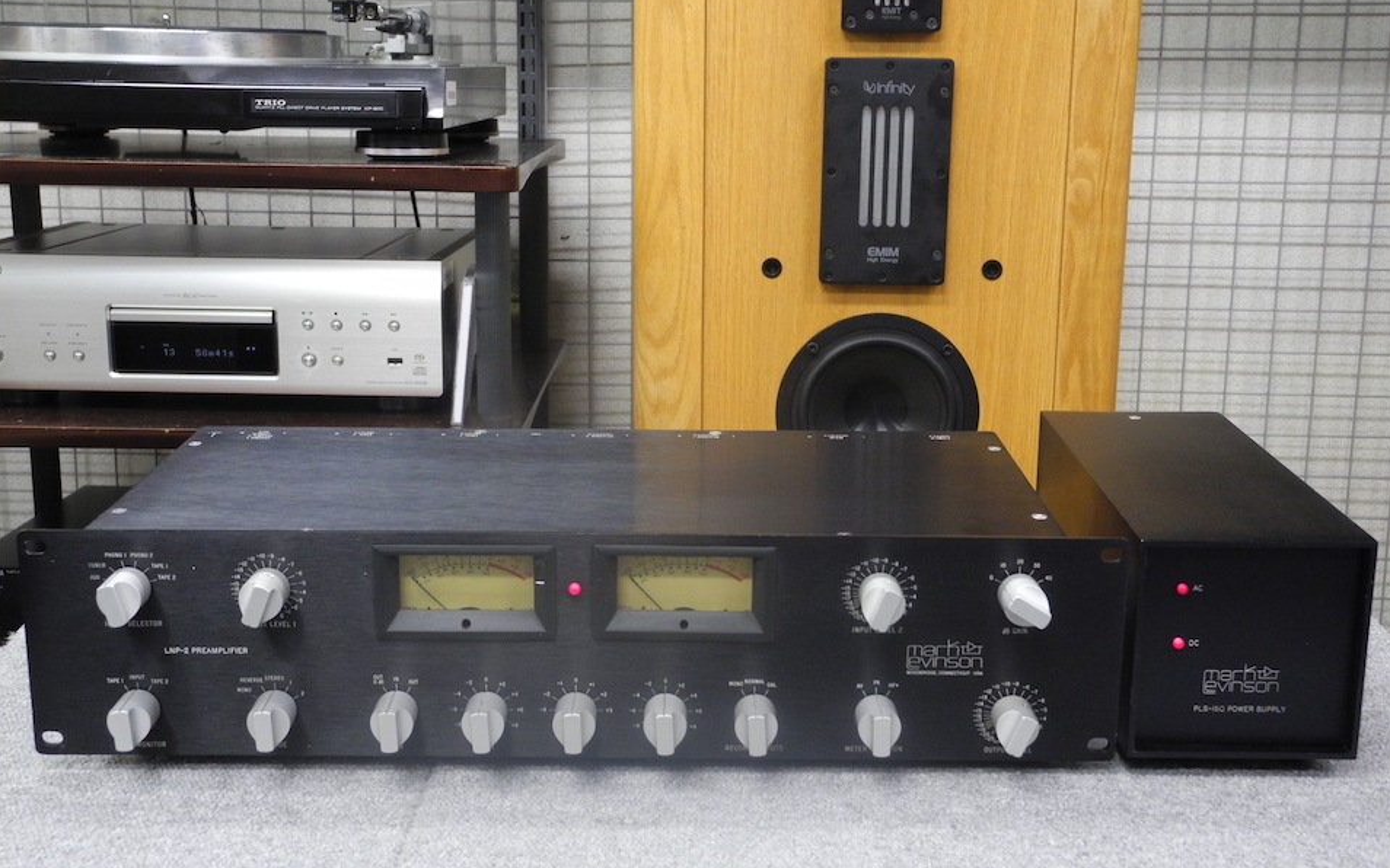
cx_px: 698
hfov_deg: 41.8
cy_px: 460
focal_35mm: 48
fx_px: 1818
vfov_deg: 26.9
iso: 400
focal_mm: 9.7
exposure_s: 1/29.6
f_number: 3.2
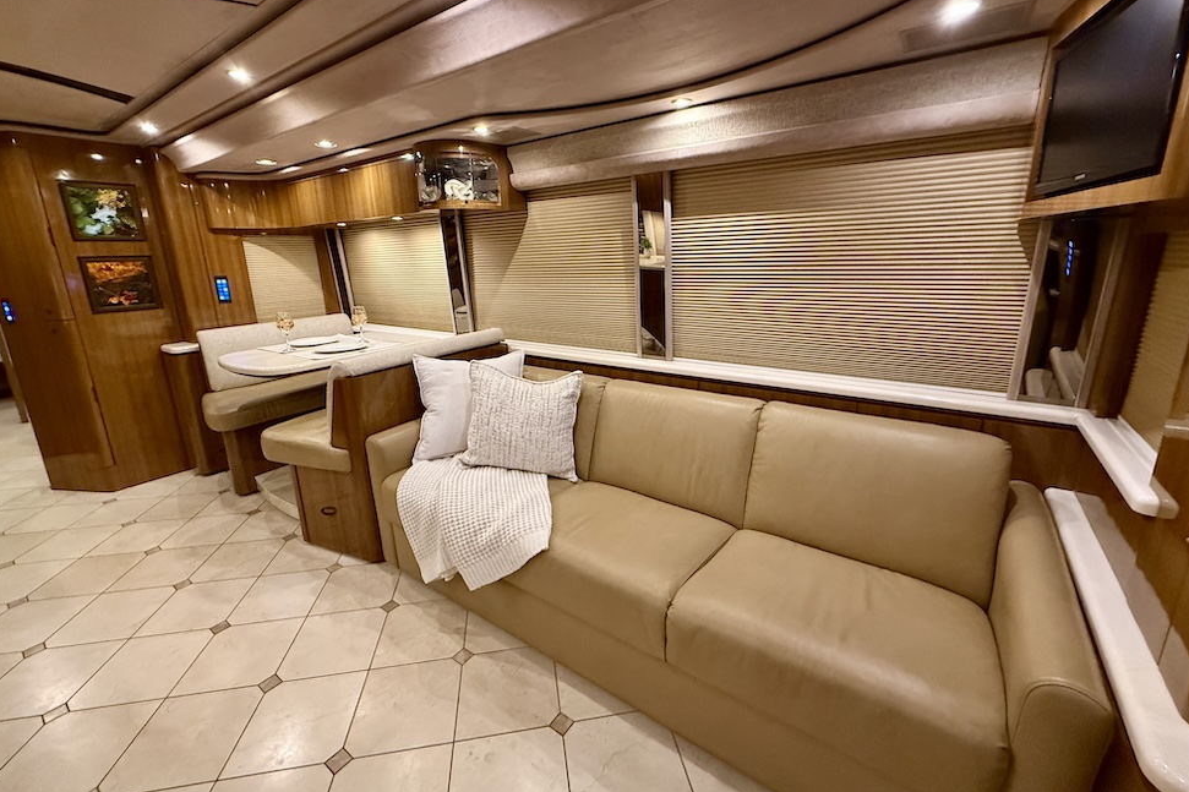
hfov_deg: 100.4
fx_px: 495
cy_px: 372
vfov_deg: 77.2
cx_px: 585
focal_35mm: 15
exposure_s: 1/53
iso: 500
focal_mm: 2.22
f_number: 2.2
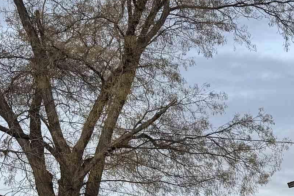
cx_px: 486
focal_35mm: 95
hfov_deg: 18.2
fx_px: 776
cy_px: 187
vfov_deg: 14.2
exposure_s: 1/1524
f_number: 1.78
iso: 80
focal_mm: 6.76
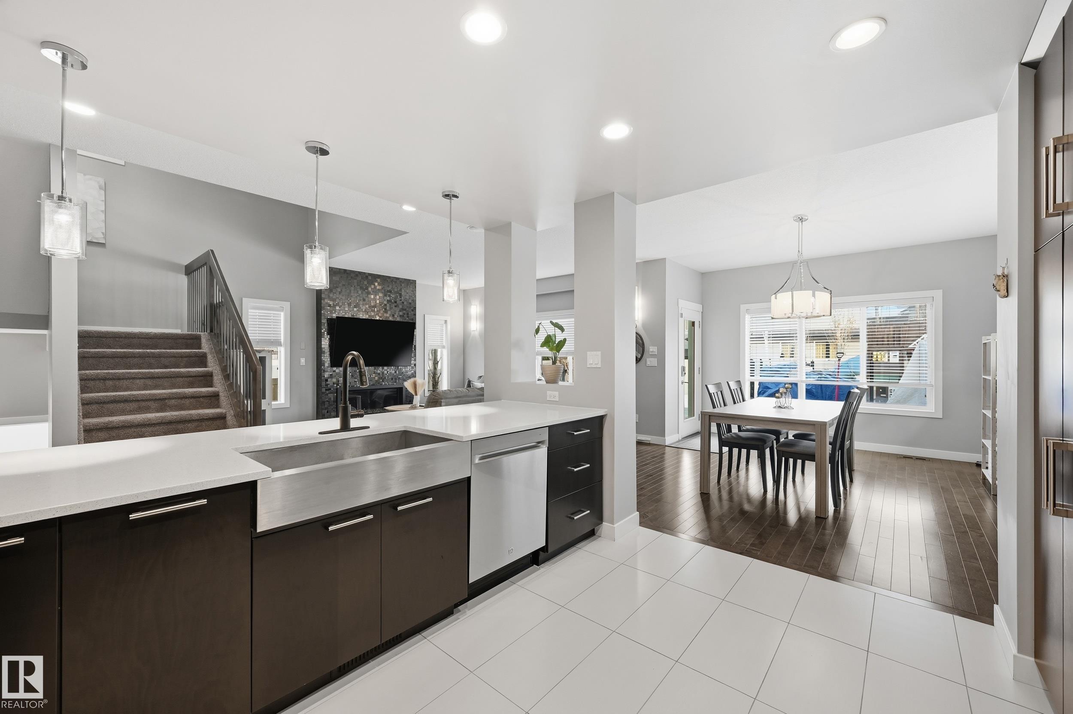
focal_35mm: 14
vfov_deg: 81.1
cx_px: 536
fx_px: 417
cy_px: 357
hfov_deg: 104.3
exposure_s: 1/25
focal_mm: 14
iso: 100
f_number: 8
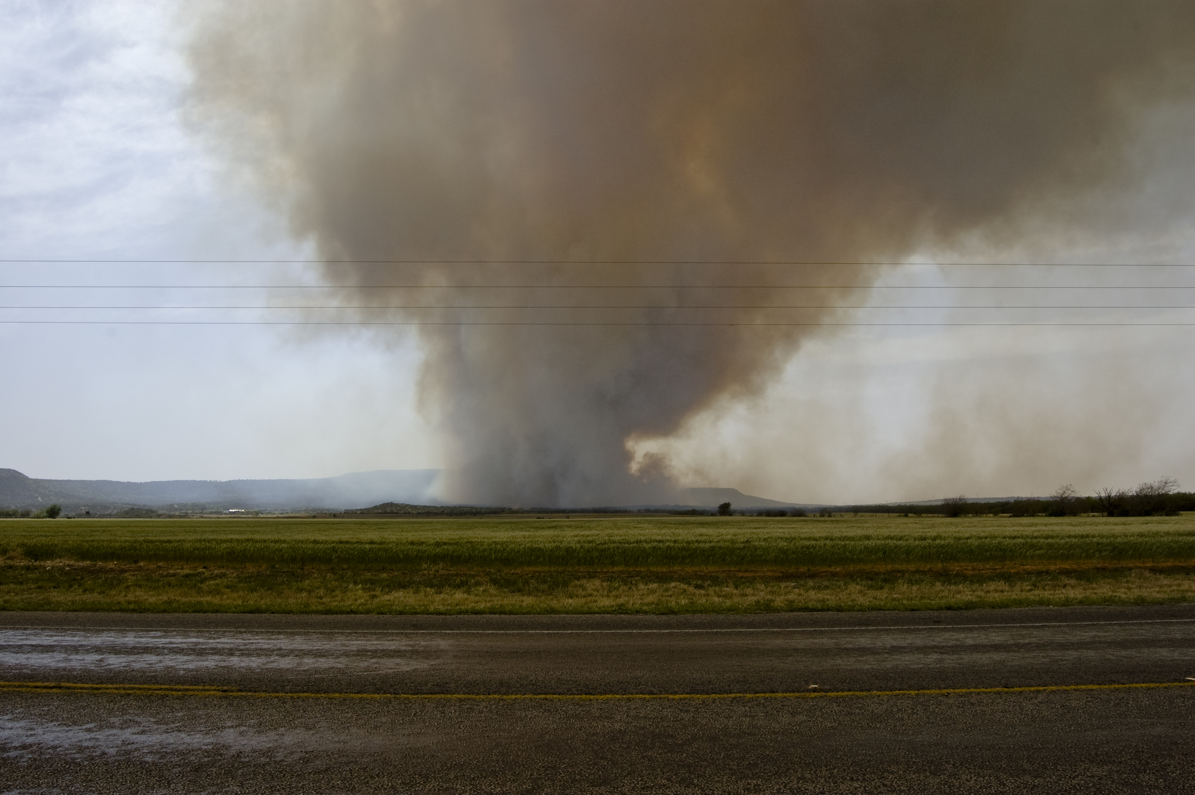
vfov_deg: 47.8
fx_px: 895
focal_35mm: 27
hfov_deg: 67.4
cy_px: 398
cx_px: 598
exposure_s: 1/320
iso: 200
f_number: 10
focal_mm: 18
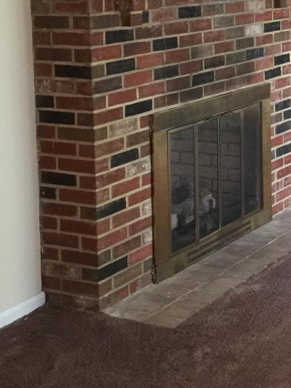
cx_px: 342
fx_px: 885
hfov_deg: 17.8
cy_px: 47
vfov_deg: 24.1
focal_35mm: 79
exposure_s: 1/8
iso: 125
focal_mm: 4.15
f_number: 2.2
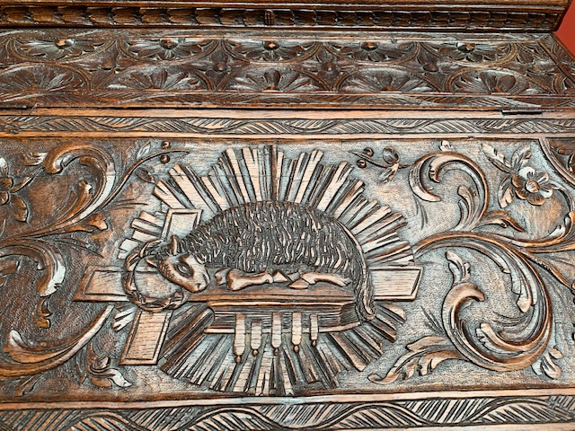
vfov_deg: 53.1
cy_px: 216
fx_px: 432
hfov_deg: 67.3
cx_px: 288
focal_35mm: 26
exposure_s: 1/50
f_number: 1.8
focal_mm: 4.25
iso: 50
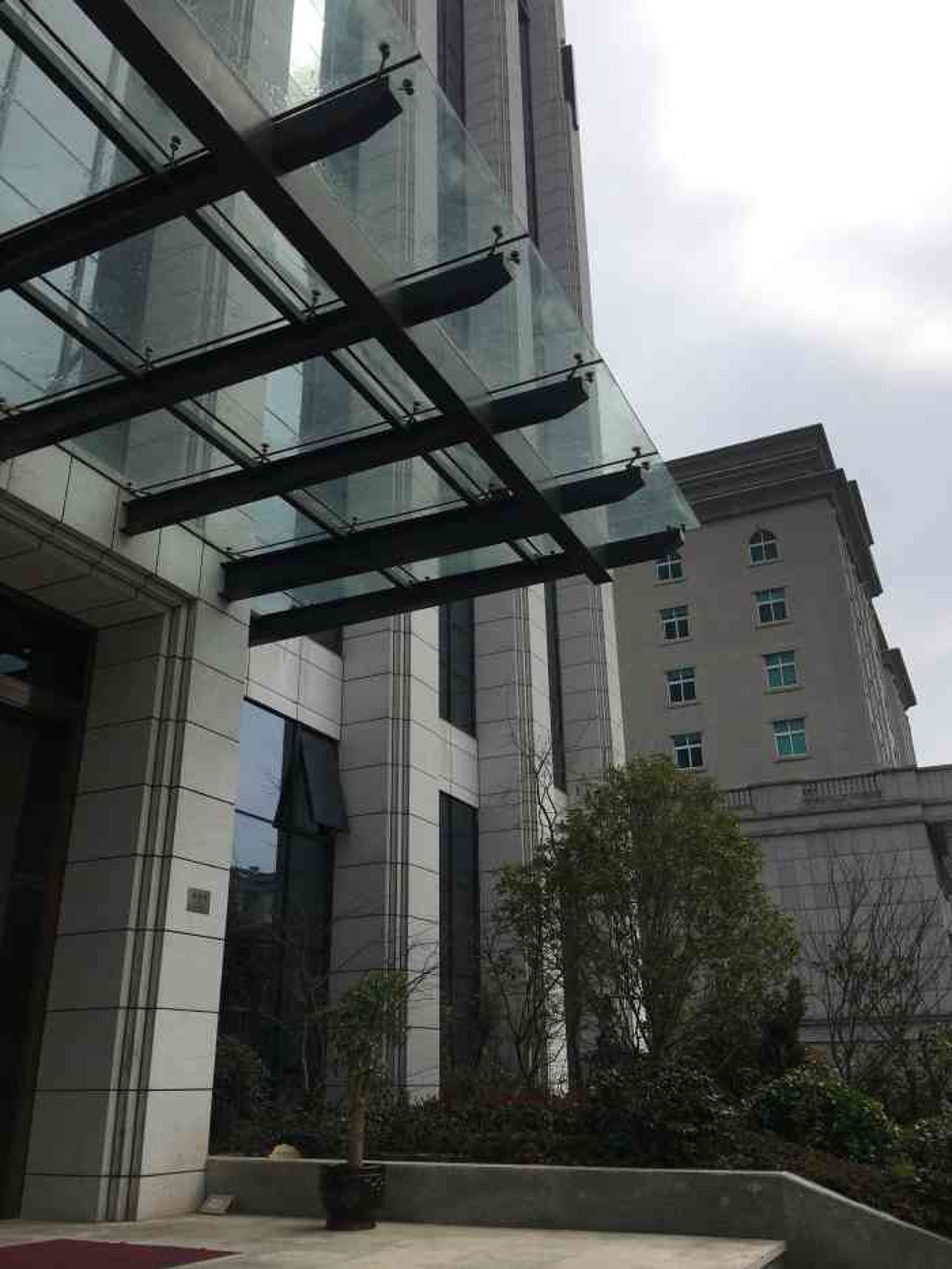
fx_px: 1063
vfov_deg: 61.7
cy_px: 634
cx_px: 476
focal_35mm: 29
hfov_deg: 48.2
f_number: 2.2
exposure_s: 1/2564
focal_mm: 4.15
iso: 25
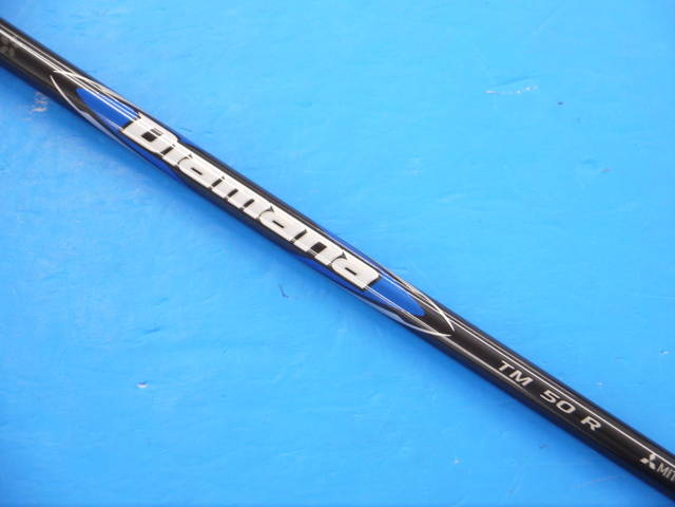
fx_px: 1638
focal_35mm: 84
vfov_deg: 17.6
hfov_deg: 23.3
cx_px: 338
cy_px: 254
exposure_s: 1/80
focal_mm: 42
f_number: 5.6
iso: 640
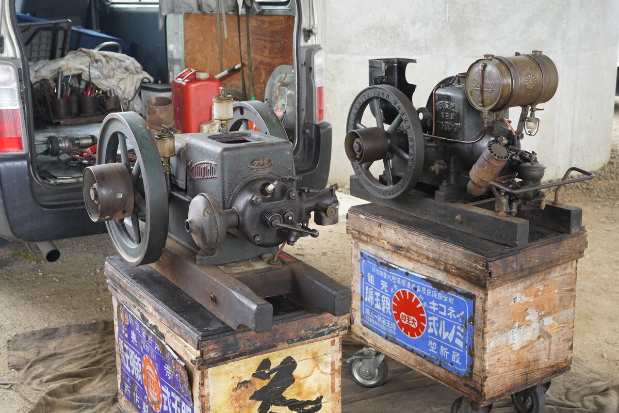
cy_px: 206
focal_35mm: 50
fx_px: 860
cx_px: 310
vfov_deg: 27.0
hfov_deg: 39.6
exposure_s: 1/50
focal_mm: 50
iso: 2500
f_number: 9
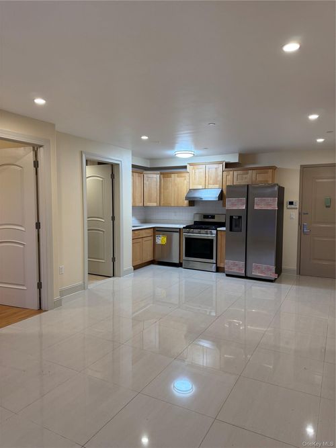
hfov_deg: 56.8
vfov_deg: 71.6
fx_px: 311
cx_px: 168
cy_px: 224
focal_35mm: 24
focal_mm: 6.76
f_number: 1.78
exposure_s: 1/60
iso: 125
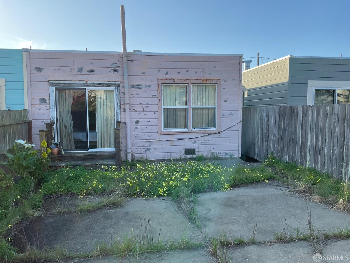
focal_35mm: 29
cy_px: 132
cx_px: 175
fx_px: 293
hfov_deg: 61.7
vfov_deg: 48.2
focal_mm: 3
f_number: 1.8
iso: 16
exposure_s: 1/580
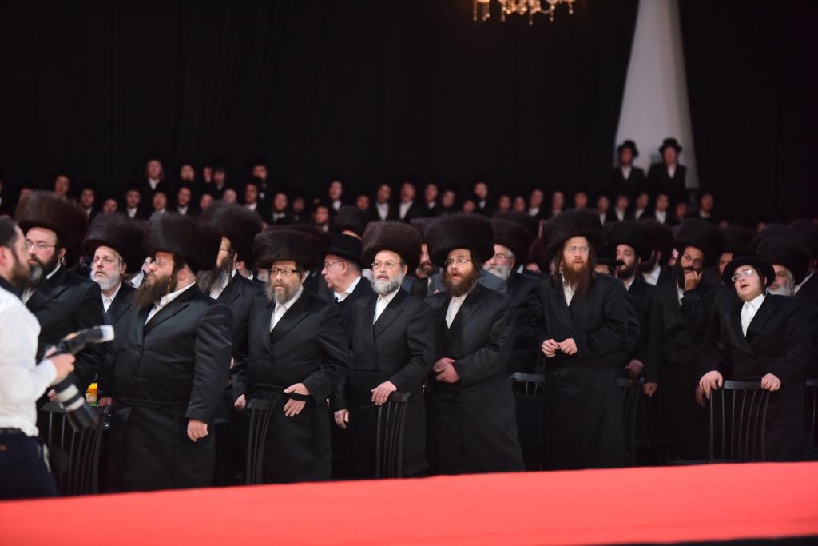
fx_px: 2954
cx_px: 409
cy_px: 273
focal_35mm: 130
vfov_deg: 10.6
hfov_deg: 15.8
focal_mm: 130
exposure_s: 1/400
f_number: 2.8
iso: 1250
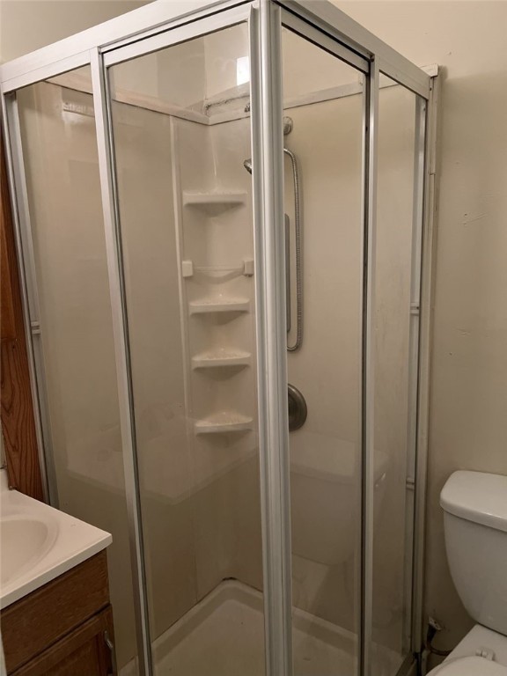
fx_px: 508
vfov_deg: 67.3
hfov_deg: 53.1
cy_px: 338
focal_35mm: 26
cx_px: 254
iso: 500
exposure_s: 1/60
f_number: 1.5
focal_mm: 5.7
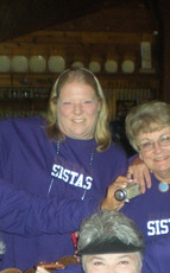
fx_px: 588
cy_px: 188
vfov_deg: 26.0
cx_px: 114
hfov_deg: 16.4
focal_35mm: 79
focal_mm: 6.3
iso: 330
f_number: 3.1
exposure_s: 1/60
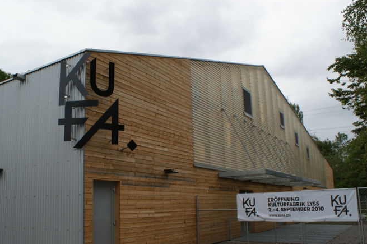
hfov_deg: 57.1
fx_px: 336
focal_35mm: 33
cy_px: 146
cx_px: 160
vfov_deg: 39.7
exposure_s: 1/80
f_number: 10
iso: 100
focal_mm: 18
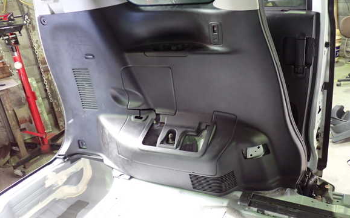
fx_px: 315
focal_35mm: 33
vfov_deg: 38.3
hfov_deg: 58.1
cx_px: 181
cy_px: 112
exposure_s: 1/30
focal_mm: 5.4
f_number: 2.3
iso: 800
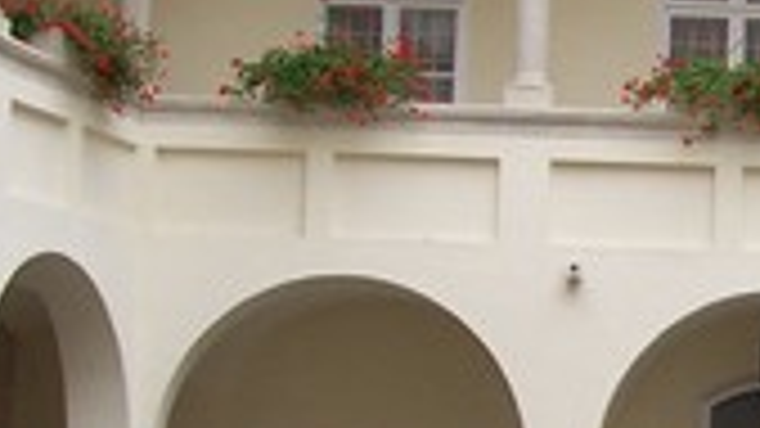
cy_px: 473
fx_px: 3123
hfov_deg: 13.6
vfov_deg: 7.8
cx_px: 823
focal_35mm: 155
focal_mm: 6.7
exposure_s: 1/200
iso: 80
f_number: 2.8
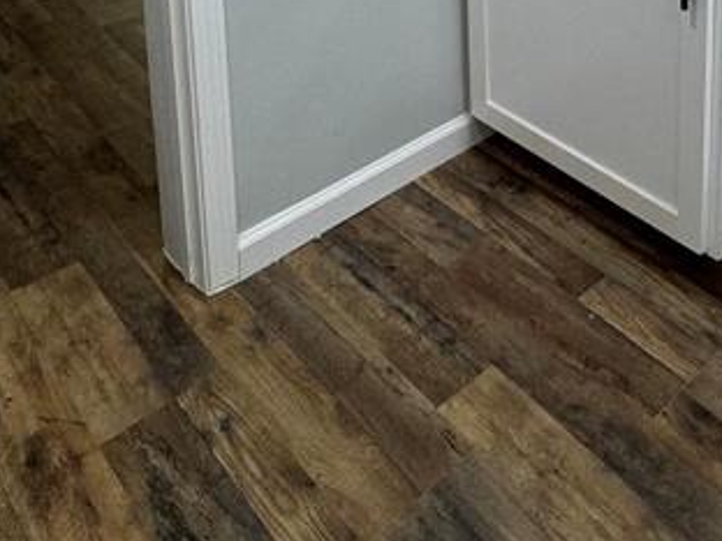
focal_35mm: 46
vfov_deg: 24.5
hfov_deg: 40.0
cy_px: -270
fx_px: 959
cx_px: 548
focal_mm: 2.22
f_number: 2.2
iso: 100
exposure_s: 1/120
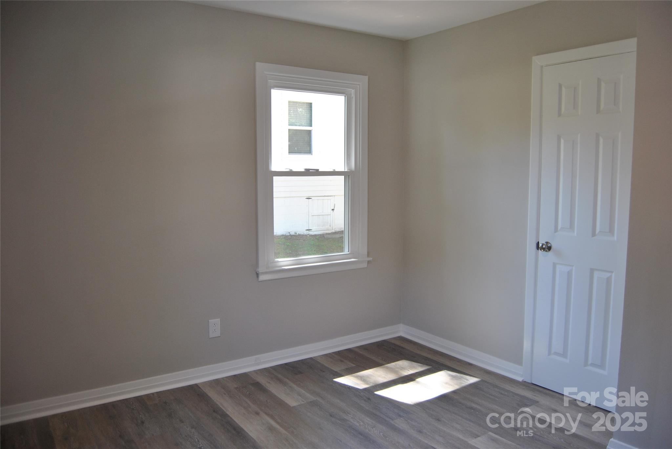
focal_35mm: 27
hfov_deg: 67.3
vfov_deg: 48.0
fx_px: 504
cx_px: 336
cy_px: 224
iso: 200
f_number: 4
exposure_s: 1/60
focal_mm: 18
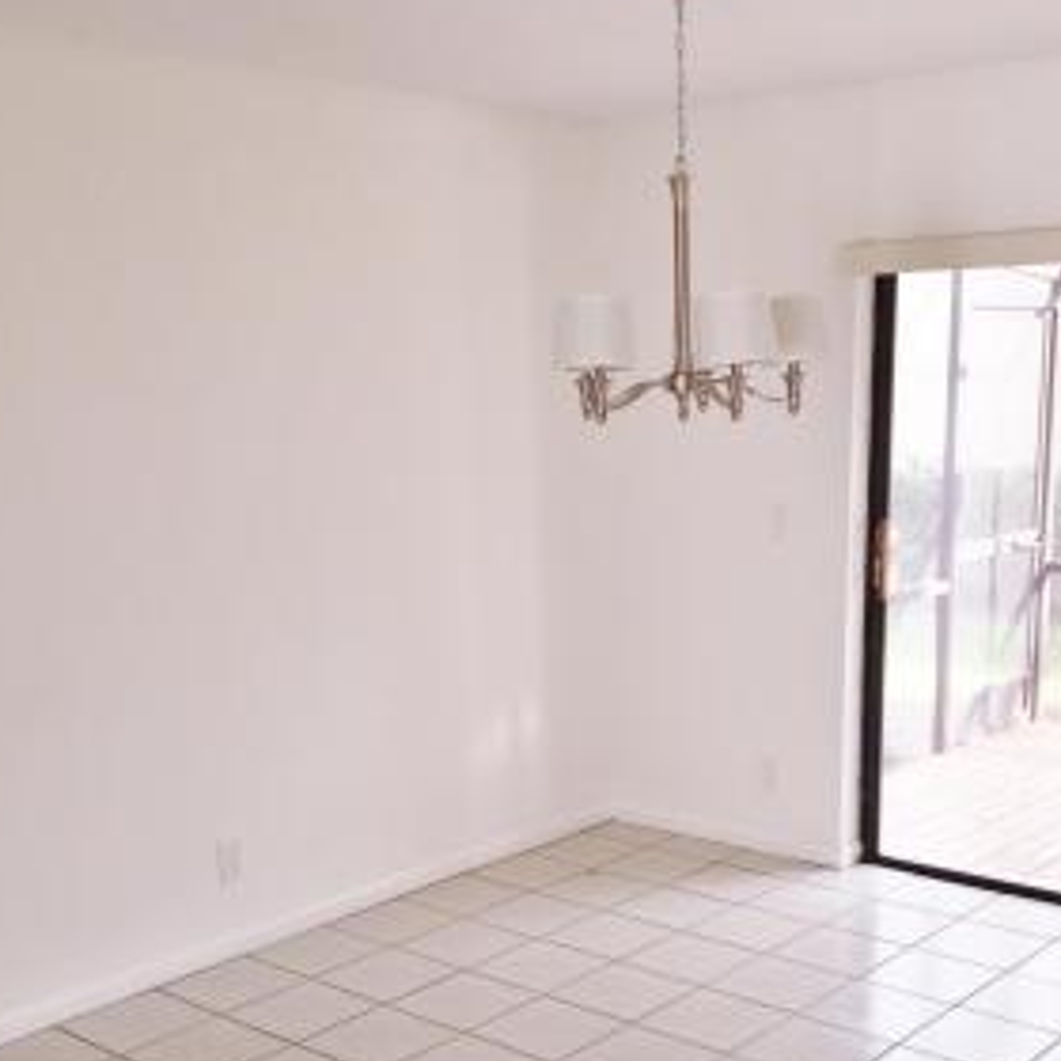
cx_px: 625
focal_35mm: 44
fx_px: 1526
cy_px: 807
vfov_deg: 37.3
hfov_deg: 38.2
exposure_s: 1/30
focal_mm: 4.15
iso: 32
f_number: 2.2
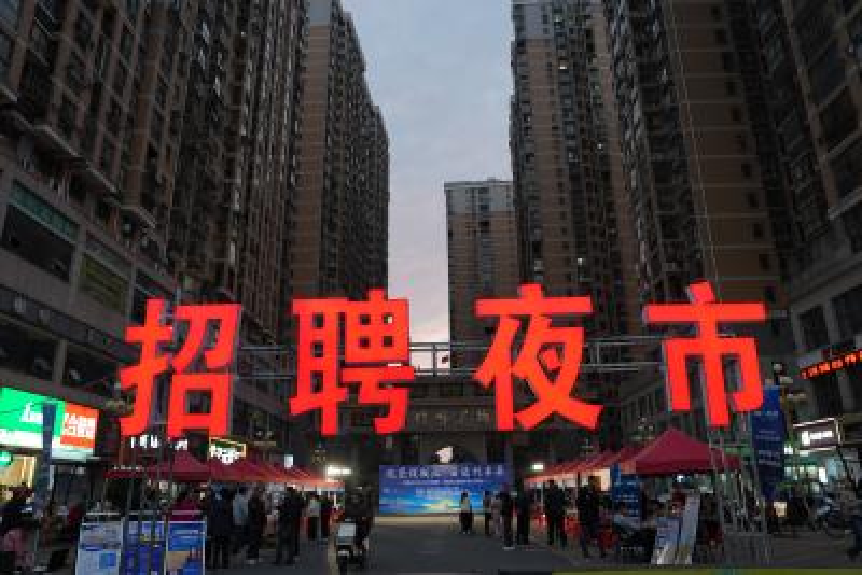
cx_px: 431
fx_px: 623
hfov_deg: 69.4
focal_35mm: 26
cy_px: 288
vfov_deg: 49.6
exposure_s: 1/160
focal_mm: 26
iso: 1000
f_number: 4
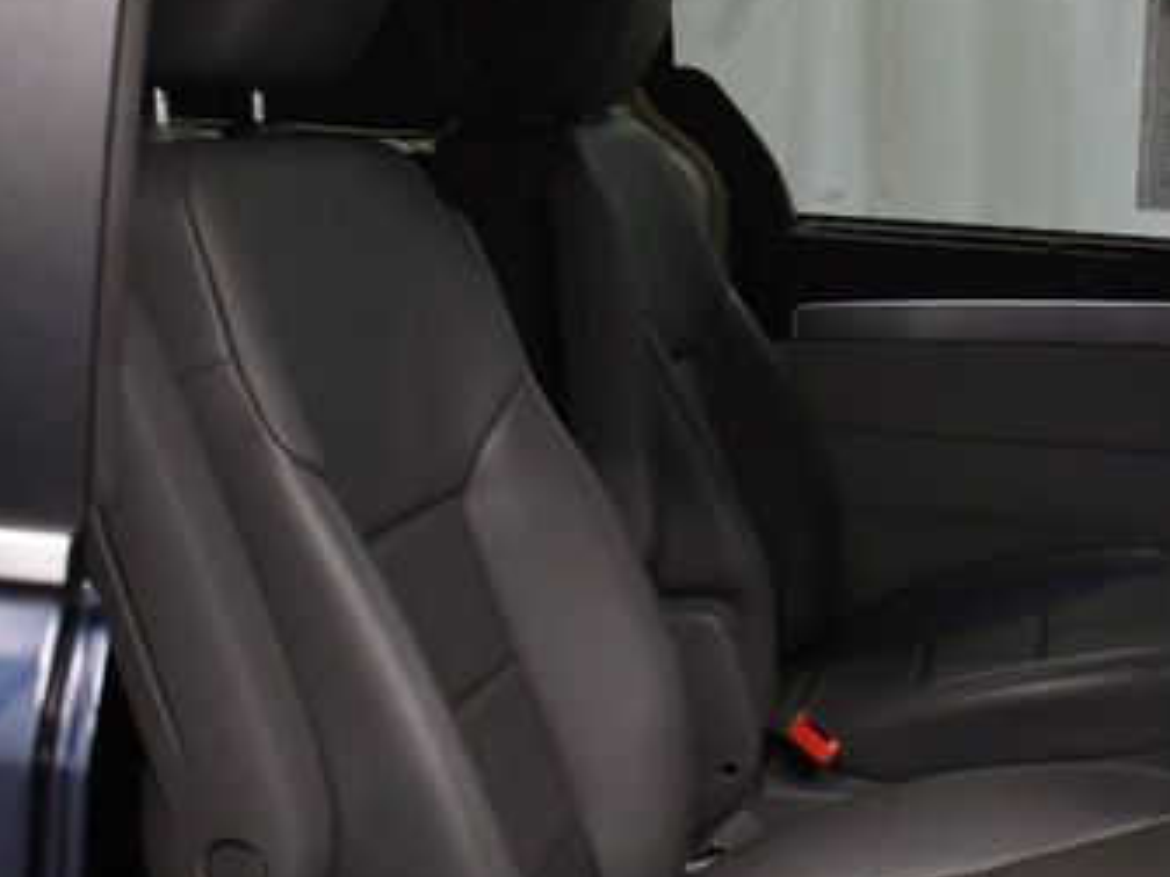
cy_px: 332
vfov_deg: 22.2
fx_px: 2231
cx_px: 1048
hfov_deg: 28.3
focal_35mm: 66
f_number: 3.5
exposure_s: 1/125
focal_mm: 18
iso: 800
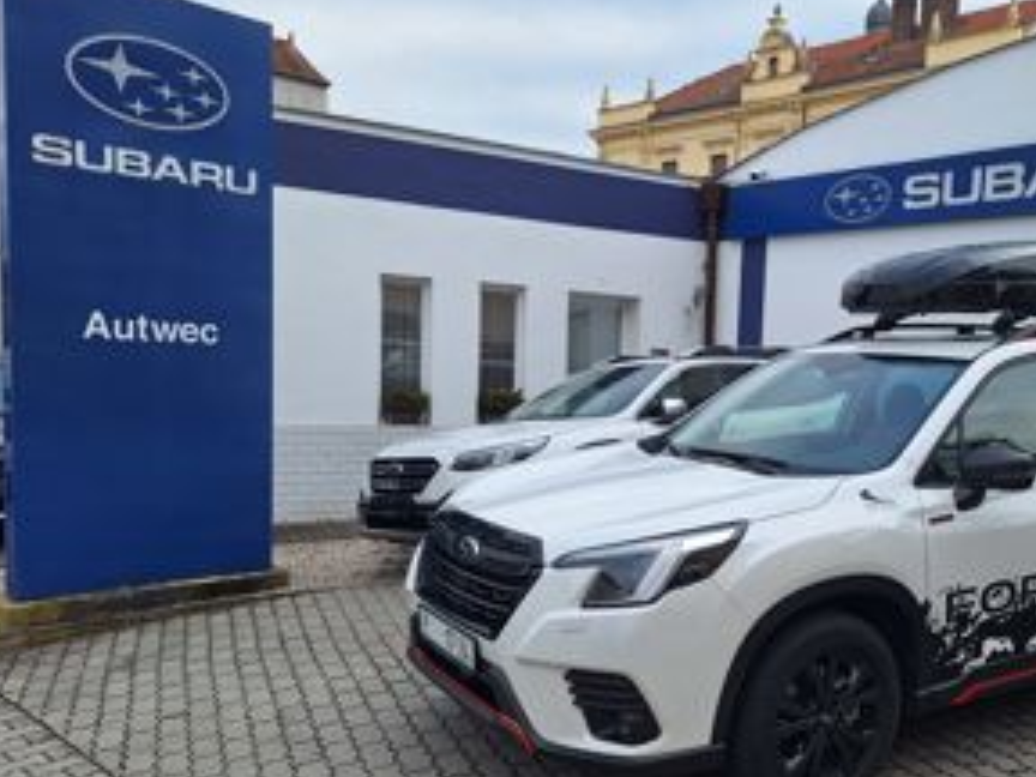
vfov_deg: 44.1
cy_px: 439
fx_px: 958
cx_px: 691
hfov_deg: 55.6
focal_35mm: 32
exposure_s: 1/247
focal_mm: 5.54
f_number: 1.8
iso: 40
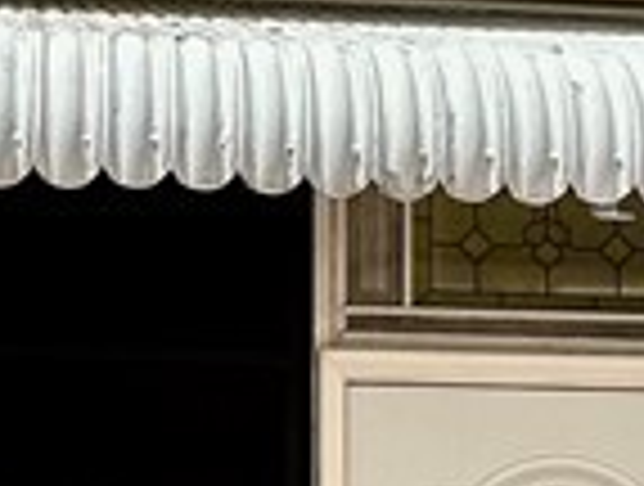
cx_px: 162
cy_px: 504
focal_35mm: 100
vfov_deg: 14.6
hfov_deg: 19.5
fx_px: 1865
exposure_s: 1/1825
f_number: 2.2
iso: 50
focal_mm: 2.22
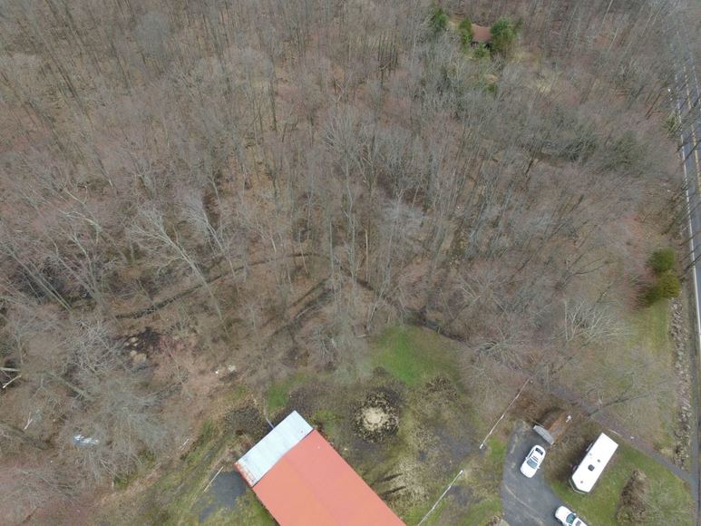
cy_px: 263
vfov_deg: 66.0
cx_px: 350
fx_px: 405
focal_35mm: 20
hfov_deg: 81.7
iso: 100
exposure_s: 1/108
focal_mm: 3.61
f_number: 2.8
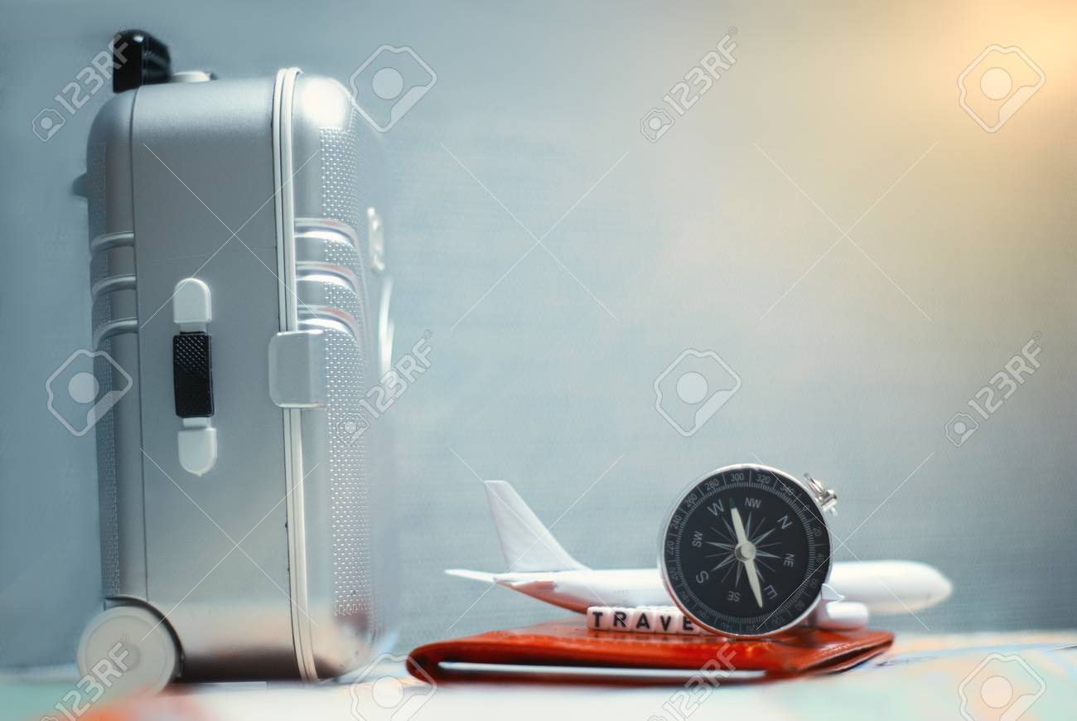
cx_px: 538
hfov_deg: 27.0
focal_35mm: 75
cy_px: 360
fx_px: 2246
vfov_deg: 18.2
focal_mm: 50
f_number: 2
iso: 200
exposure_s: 1/50
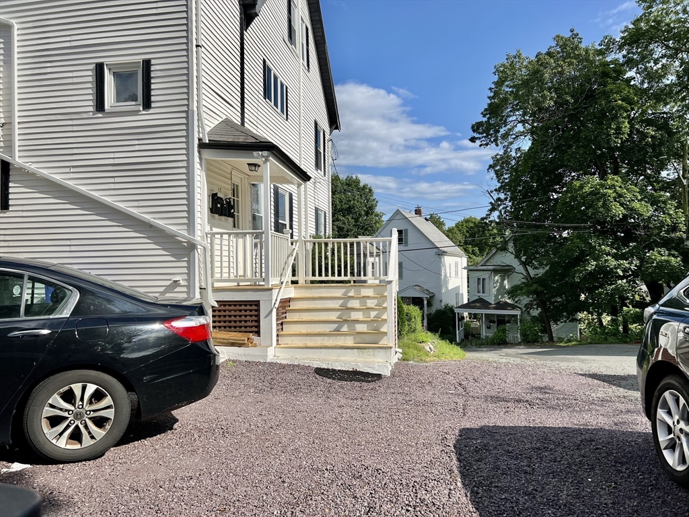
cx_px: 344
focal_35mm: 26
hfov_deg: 67.3
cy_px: 258
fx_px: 518
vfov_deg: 53.1
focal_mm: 5.7
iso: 50
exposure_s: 1/6579
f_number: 1.5
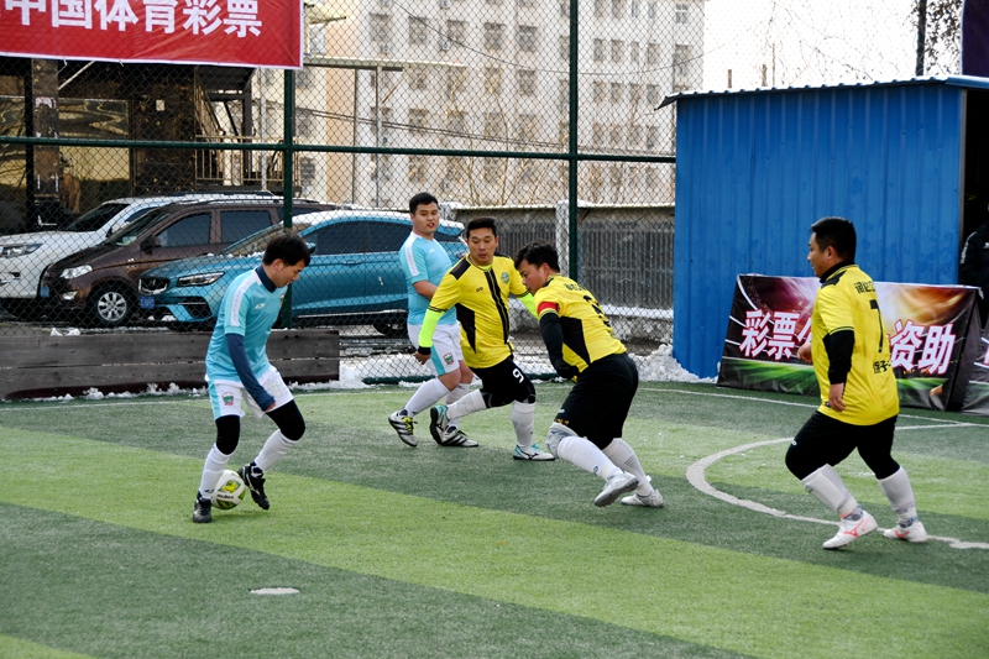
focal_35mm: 97
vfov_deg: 14.1
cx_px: 494
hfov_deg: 21.0
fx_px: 2664
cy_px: 330
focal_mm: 65
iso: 250
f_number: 5
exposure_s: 1/1000
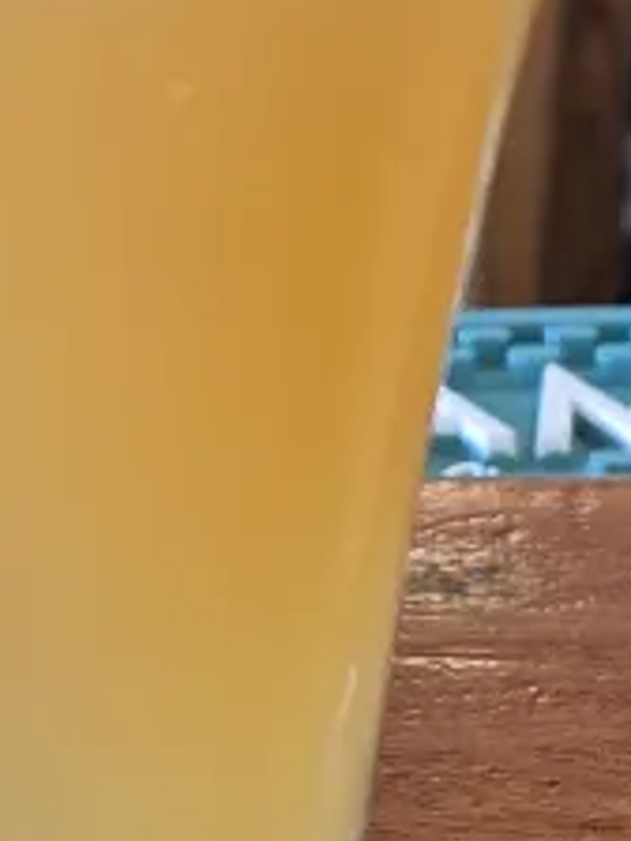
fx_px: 2552
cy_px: 507
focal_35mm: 105
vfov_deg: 18.7
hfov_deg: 14.0
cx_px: 154
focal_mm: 5.4
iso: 800
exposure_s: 1/60
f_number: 1.8
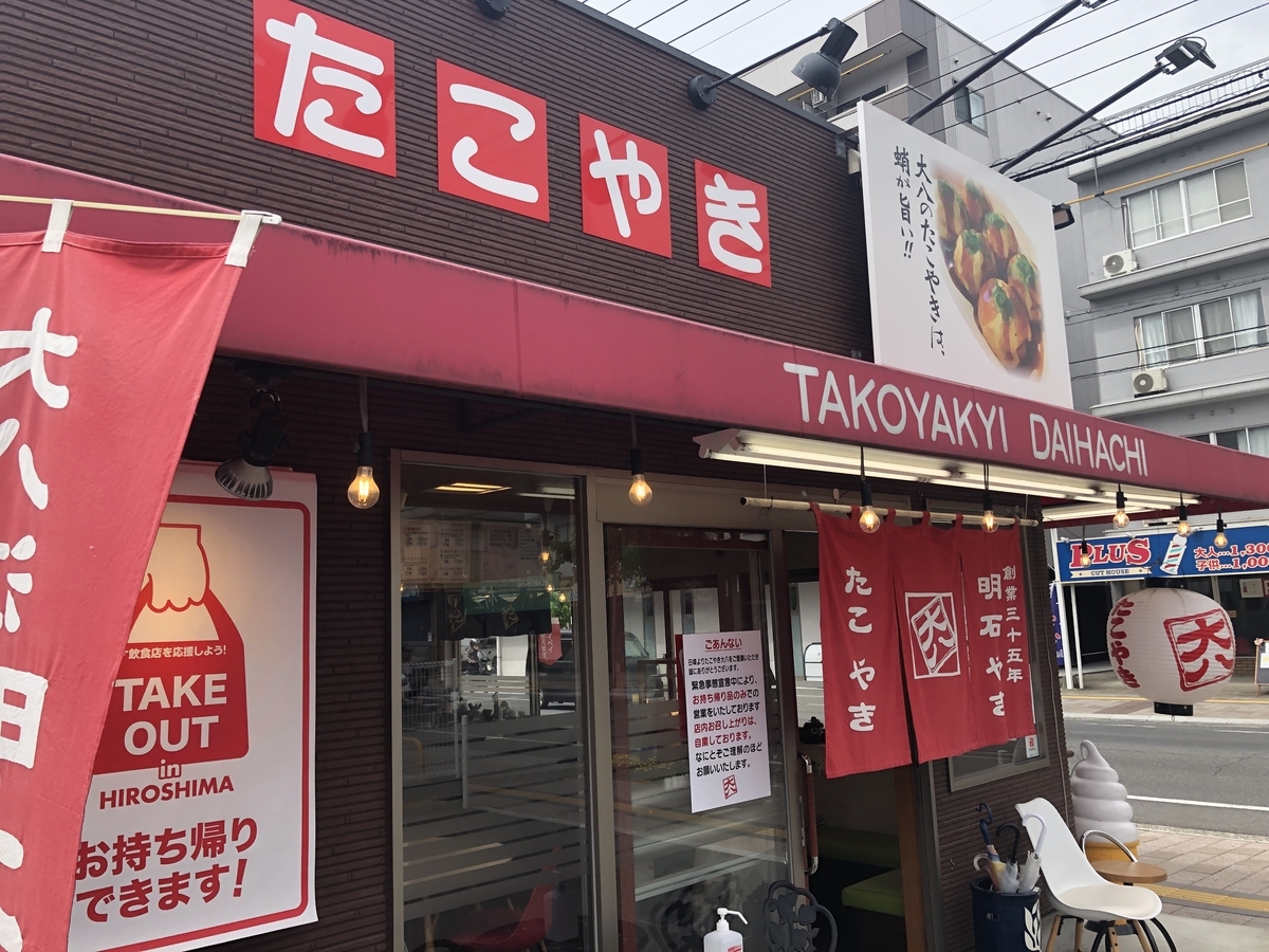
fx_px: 1026
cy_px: 476
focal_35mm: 28
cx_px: 634
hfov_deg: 63.4
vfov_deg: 49.7
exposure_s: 1/867
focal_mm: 3.99
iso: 20
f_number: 1.8
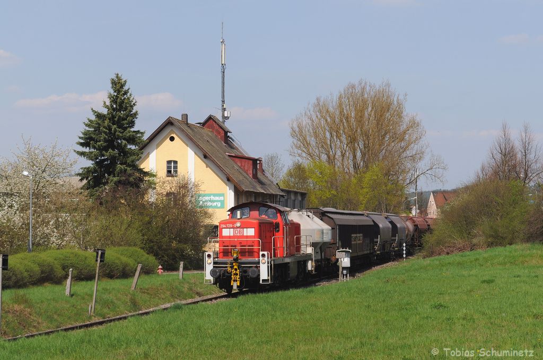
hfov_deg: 23.4
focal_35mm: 87
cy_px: 180
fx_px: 1311
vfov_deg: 15.7
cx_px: 272
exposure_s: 1/500
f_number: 10
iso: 200
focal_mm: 58
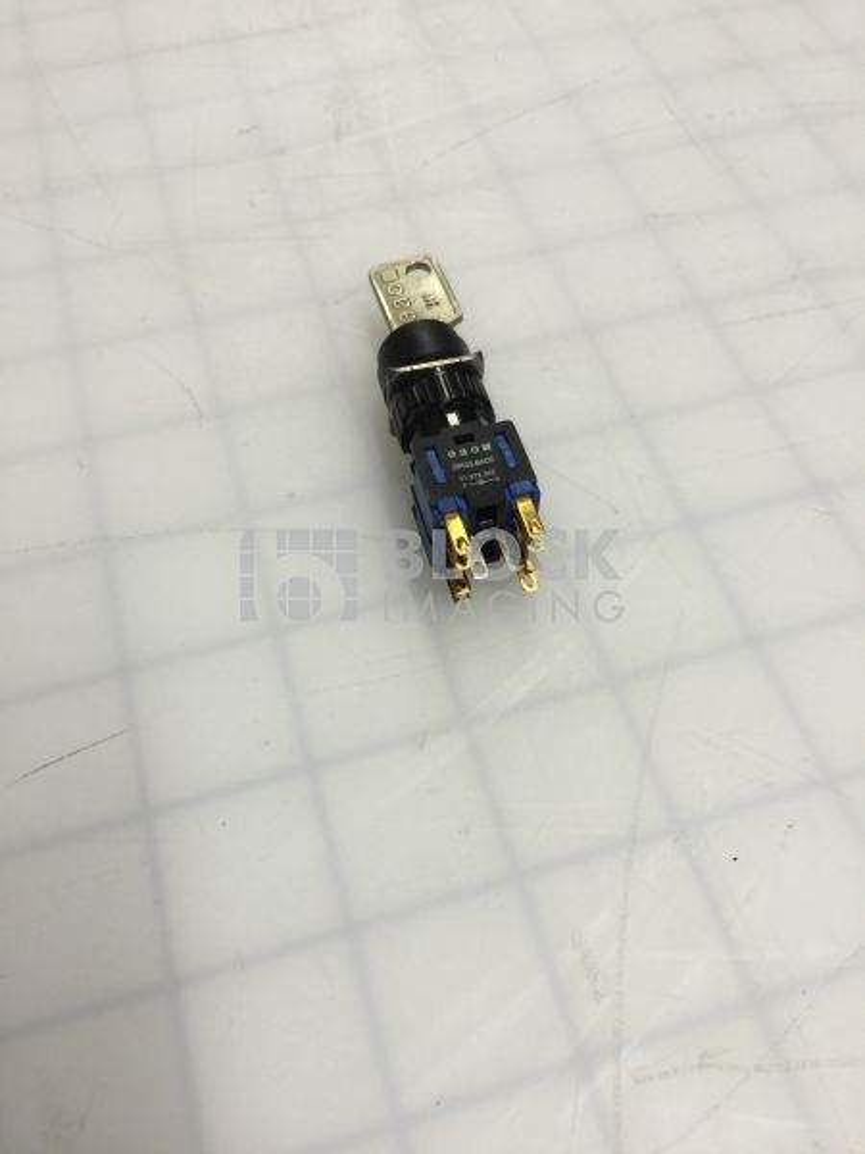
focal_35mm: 29
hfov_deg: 48.2
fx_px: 966
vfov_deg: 61.7
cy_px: 577
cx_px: 432
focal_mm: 4.15
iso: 32
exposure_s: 1/30
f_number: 2.2
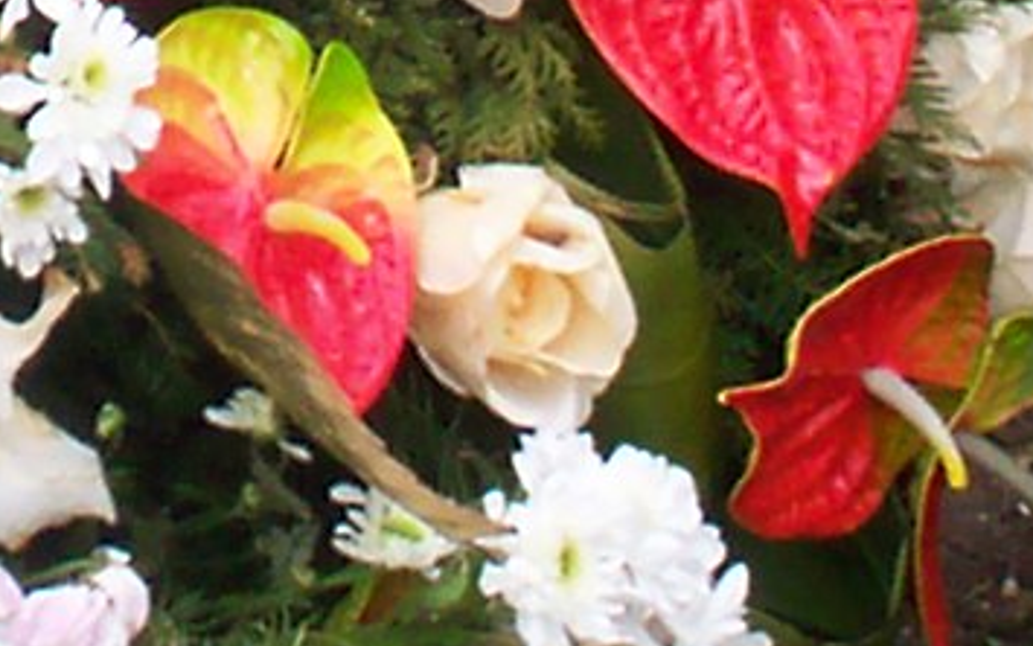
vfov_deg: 4.6
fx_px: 7800
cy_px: -943
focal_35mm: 277
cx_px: -329
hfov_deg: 7.5
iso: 100
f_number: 4.5
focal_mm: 6
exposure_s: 1/209
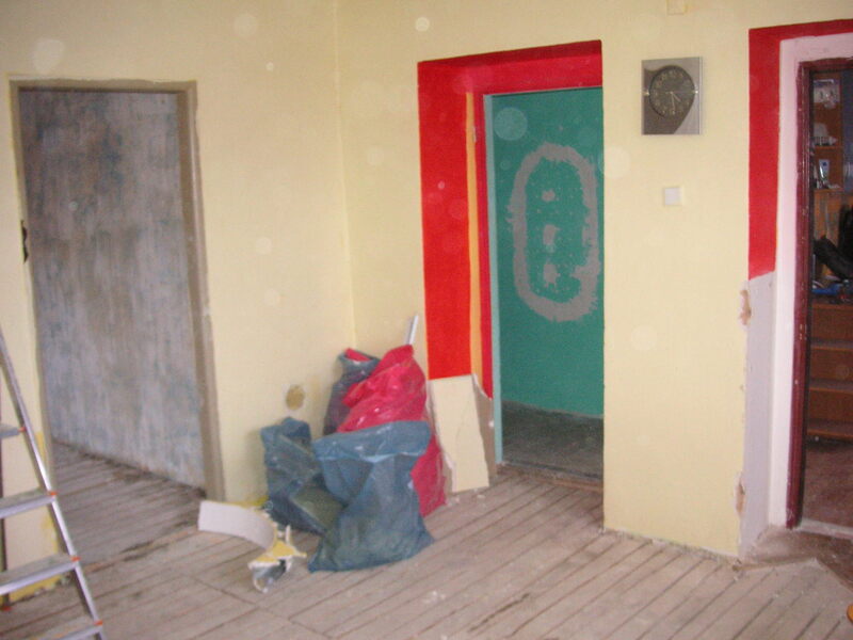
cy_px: 320
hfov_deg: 50.1
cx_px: 426
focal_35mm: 37
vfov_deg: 38.7
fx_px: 912
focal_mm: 6.1
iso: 160
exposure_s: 1/45
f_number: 2.8
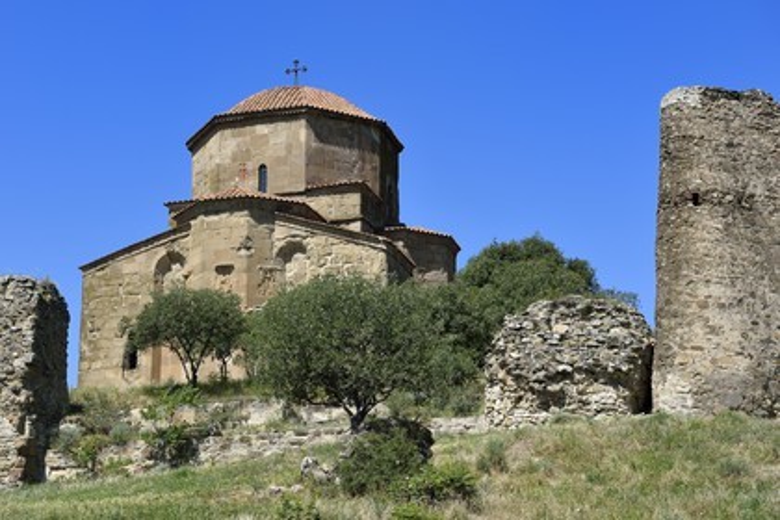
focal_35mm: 70
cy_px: 260
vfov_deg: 19.5
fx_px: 1517
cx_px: 390
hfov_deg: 28.8
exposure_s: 1/250
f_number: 11
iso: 200
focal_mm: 70
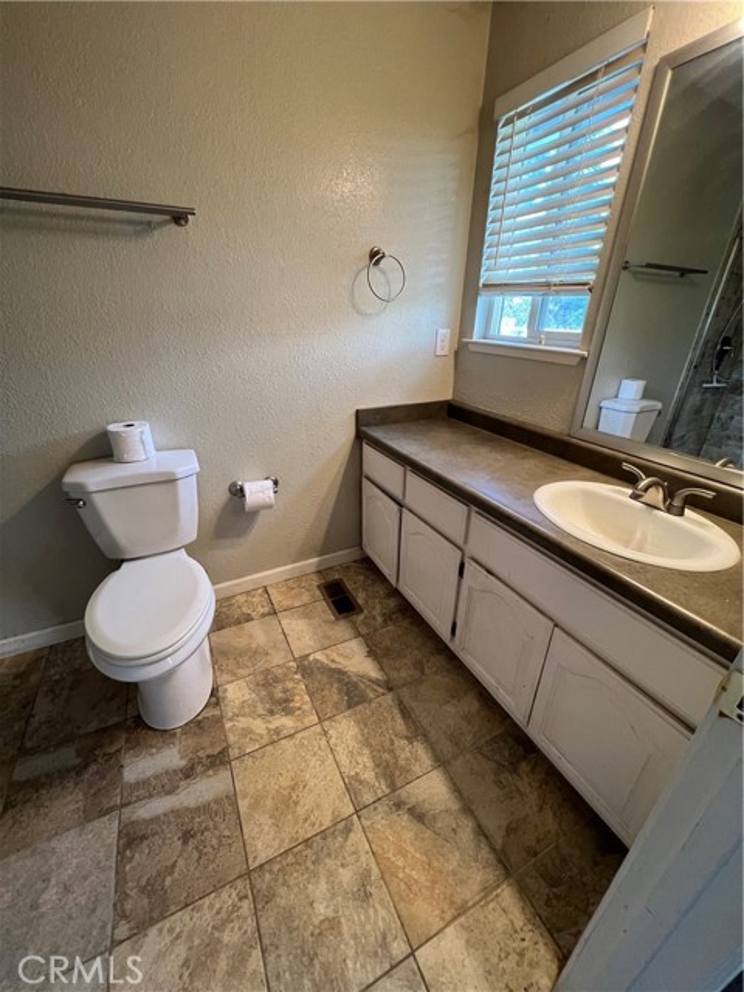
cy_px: 496
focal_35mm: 13
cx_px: 372
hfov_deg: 89.9
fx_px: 373
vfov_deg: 106.2
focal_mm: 1.57
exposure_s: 1/60
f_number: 1.8
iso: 200
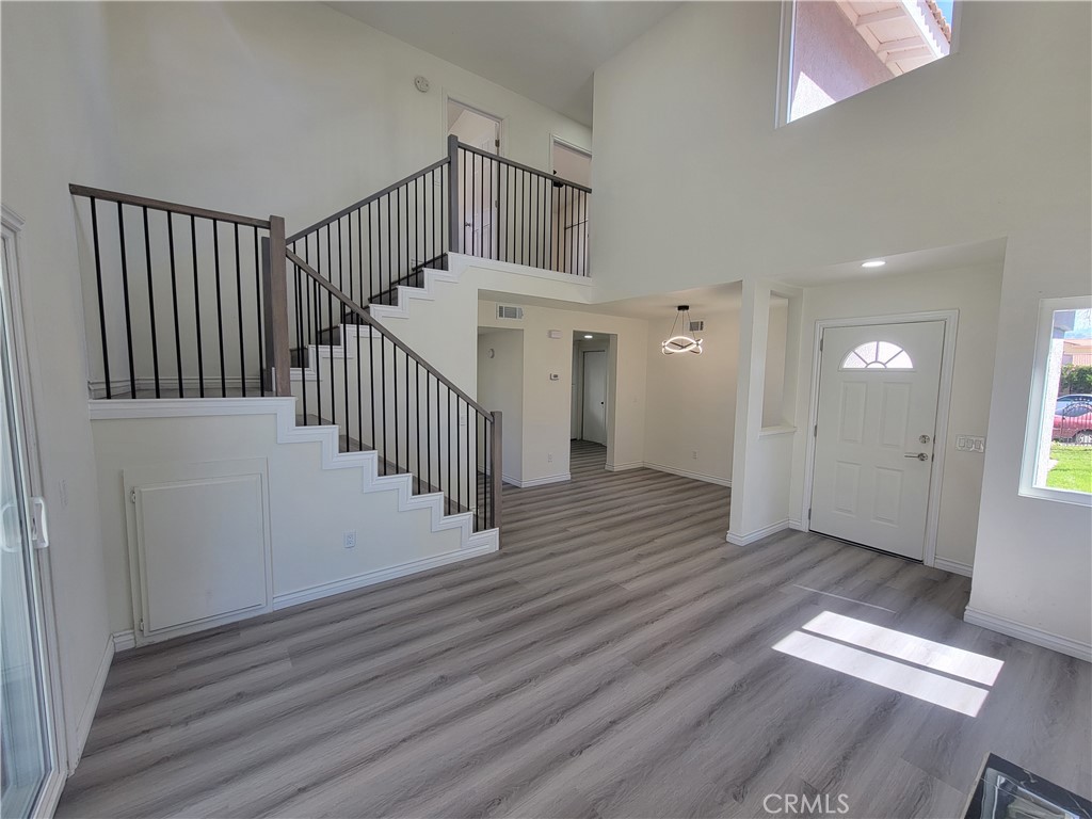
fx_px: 410
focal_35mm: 13
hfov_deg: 106.2
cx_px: 546
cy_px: 410
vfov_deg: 89.9
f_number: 2.2
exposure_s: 1/120
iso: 64
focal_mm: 2.2
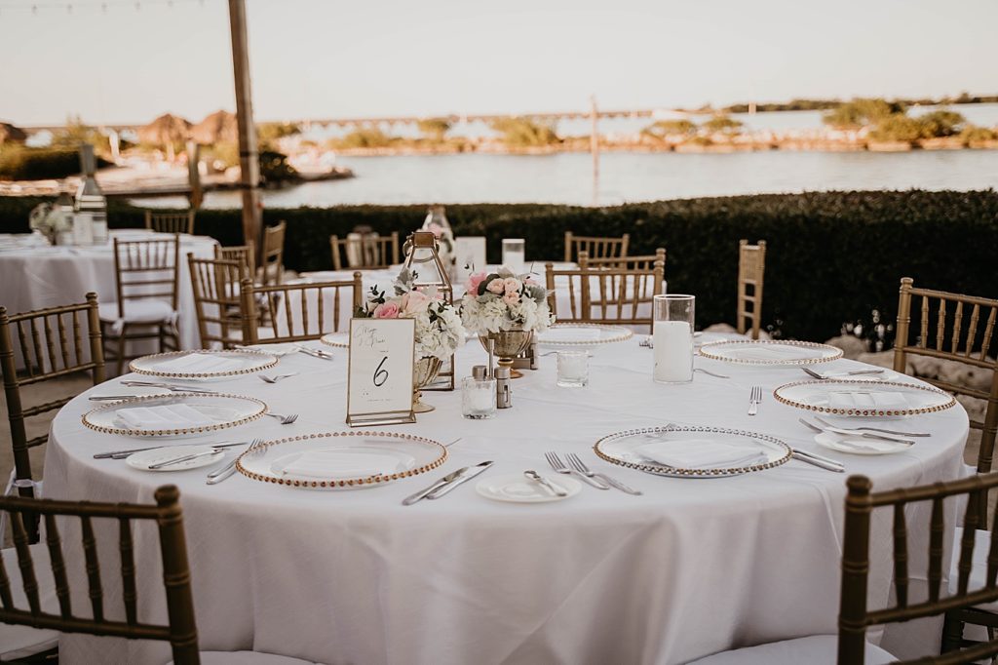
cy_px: 332
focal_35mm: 45
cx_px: 499
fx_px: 1247
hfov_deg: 43.6
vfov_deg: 29.8
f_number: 2.8
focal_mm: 45
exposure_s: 1/800
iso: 160
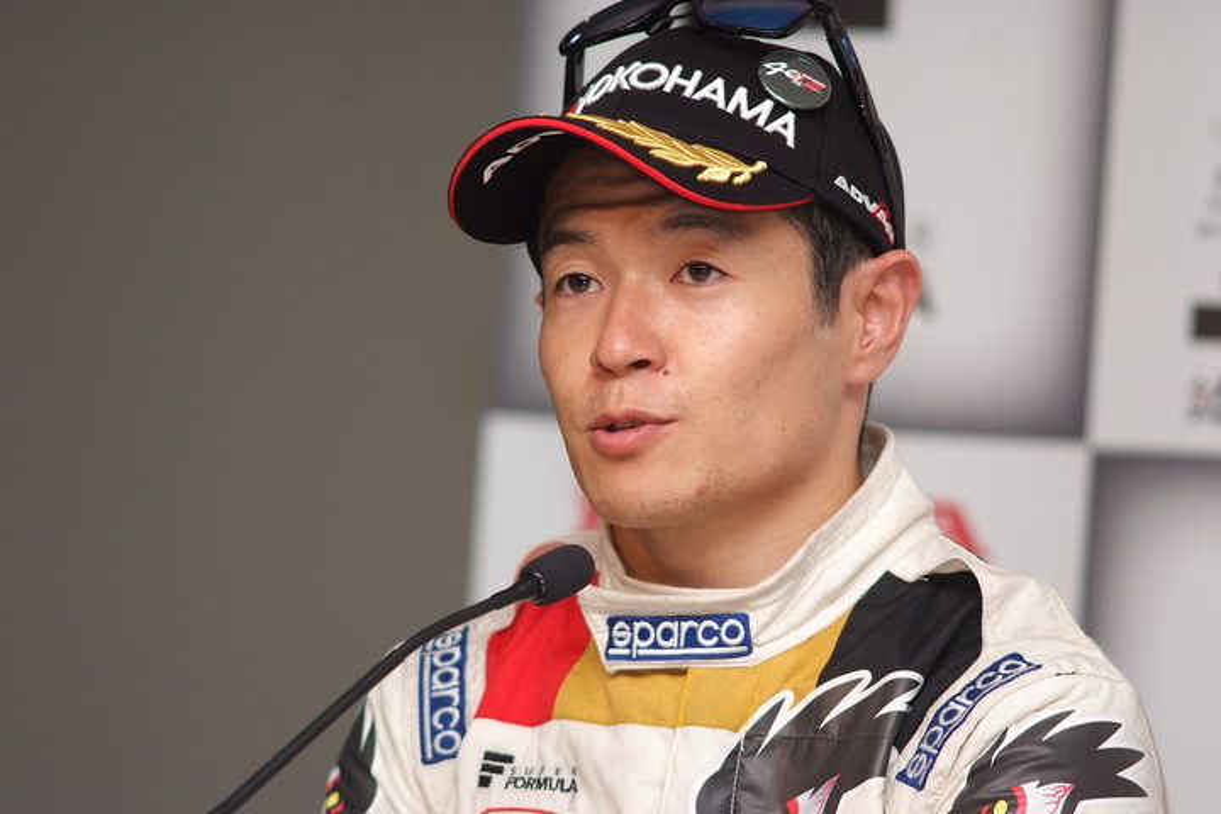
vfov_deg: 5.1
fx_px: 9157
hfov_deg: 7.6
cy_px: 407
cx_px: 610
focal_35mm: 270
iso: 400
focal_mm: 180
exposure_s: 1/250
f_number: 2.8
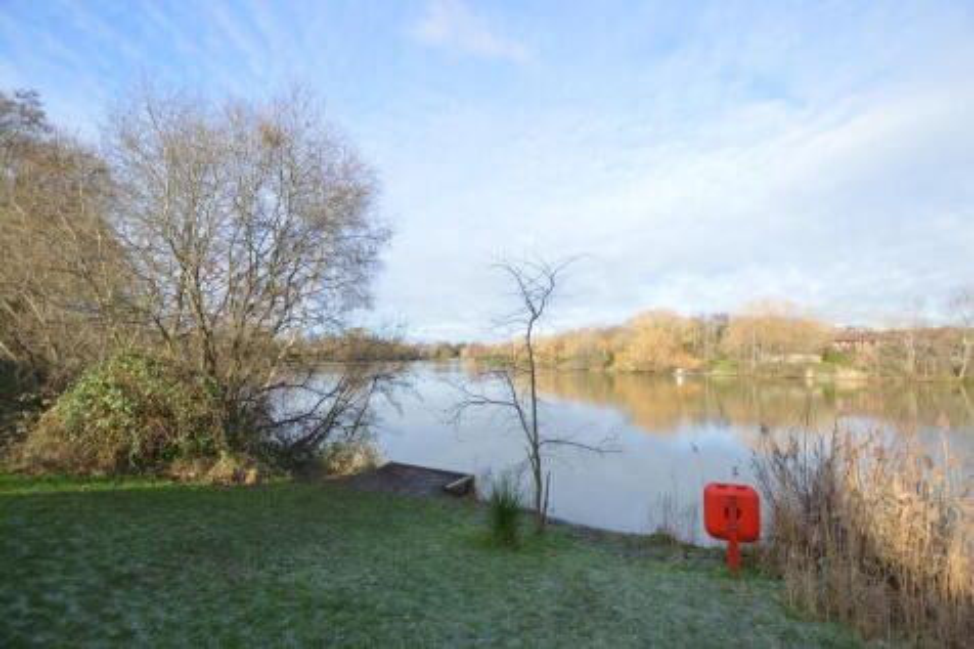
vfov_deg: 77.3
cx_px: 487
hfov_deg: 100.4
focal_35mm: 15
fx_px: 406
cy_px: 324
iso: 200
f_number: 4
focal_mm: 10
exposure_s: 1/500
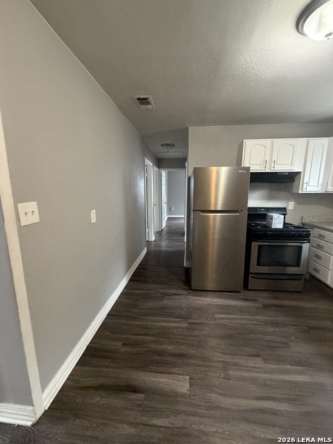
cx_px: 166
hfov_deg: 85.7
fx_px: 180
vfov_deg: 102.1
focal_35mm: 14
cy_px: 222
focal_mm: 2.22
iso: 500
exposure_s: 1/60
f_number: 2.2
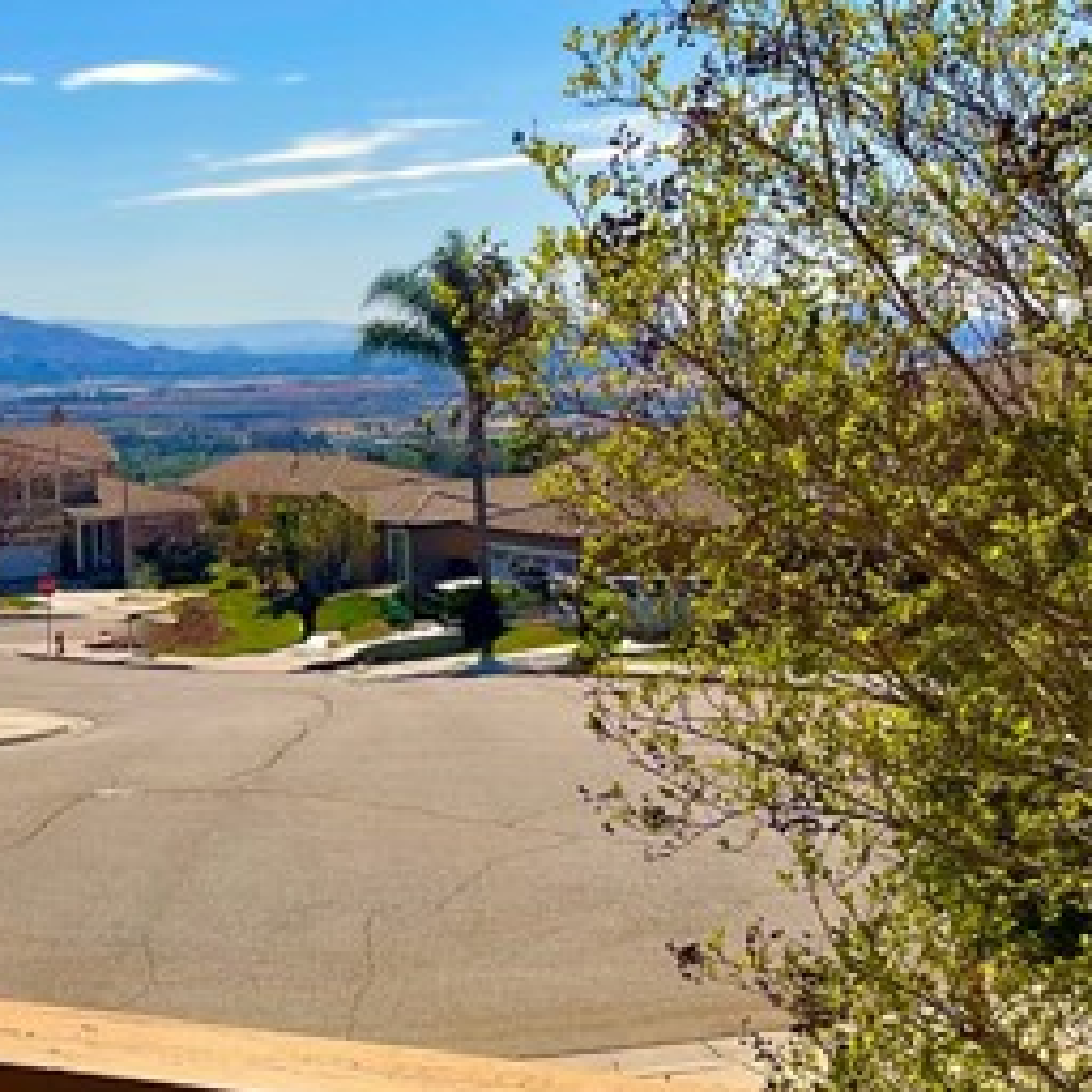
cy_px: 563
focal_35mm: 64
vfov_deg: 26.9
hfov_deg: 26.4
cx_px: 218
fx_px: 2284
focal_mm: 3
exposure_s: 1/3534
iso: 16
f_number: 1.8
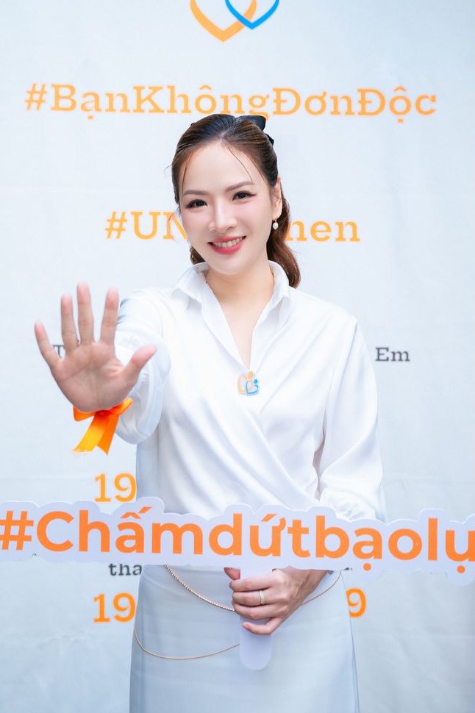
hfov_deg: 26.0
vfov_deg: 38.2
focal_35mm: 52
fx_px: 1030
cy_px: 342
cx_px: 225
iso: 200
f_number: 4
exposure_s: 1/200
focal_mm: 46
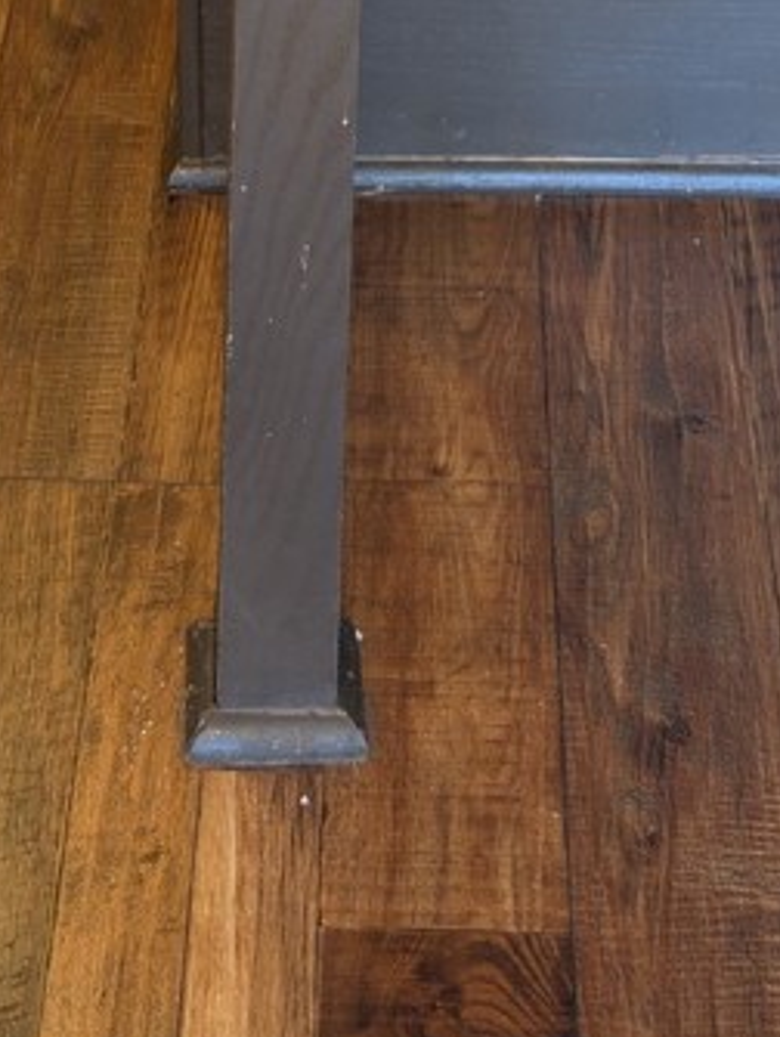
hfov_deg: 13.5
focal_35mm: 110
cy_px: -1195
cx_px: 320
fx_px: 3299
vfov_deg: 14.2
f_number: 1.68
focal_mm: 6.9
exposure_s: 1/20.1
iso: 26
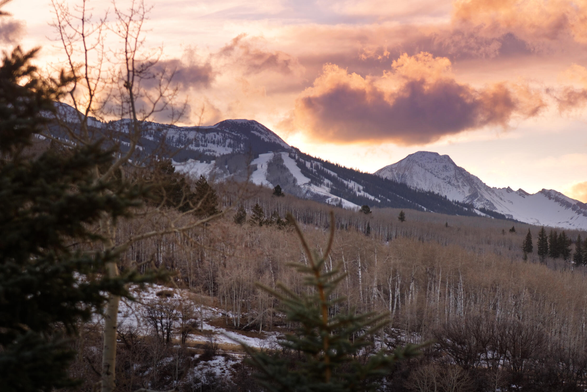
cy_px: 233
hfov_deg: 14.0
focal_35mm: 147
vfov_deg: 9.3
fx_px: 2398
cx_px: 307
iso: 250
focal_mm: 120
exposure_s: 1/250
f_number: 5
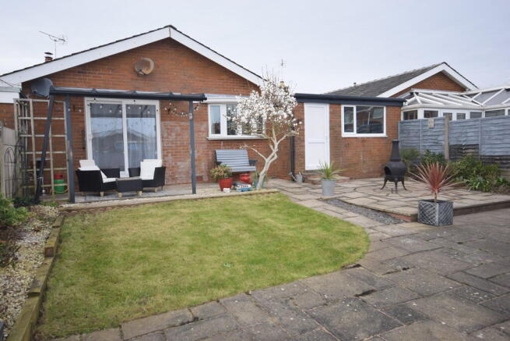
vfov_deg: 50.4
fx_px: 361
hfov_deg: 70.4
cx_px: 255
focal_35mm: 26
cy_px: 170
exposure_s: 1/125
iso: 160
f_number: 5.6
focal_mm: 17
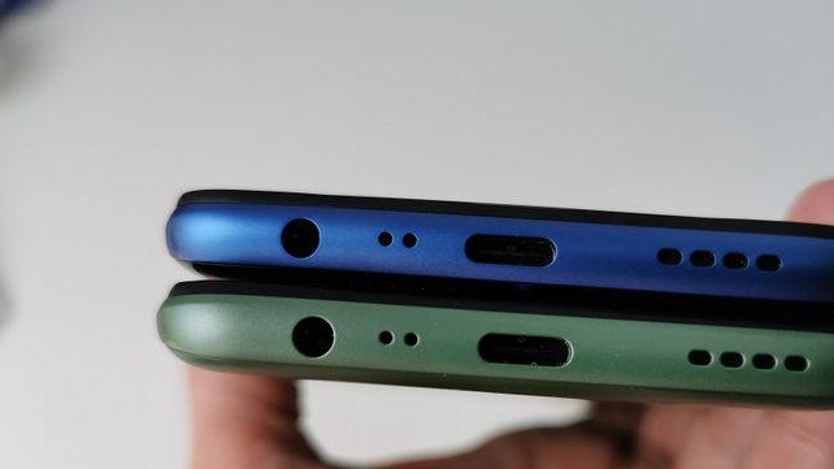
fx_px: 730
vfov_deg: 34.9
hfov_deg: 59.4
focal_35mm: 33
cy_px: 348
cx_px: 455
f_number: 1.6
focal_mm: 5.56
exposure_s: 1/100
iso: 100
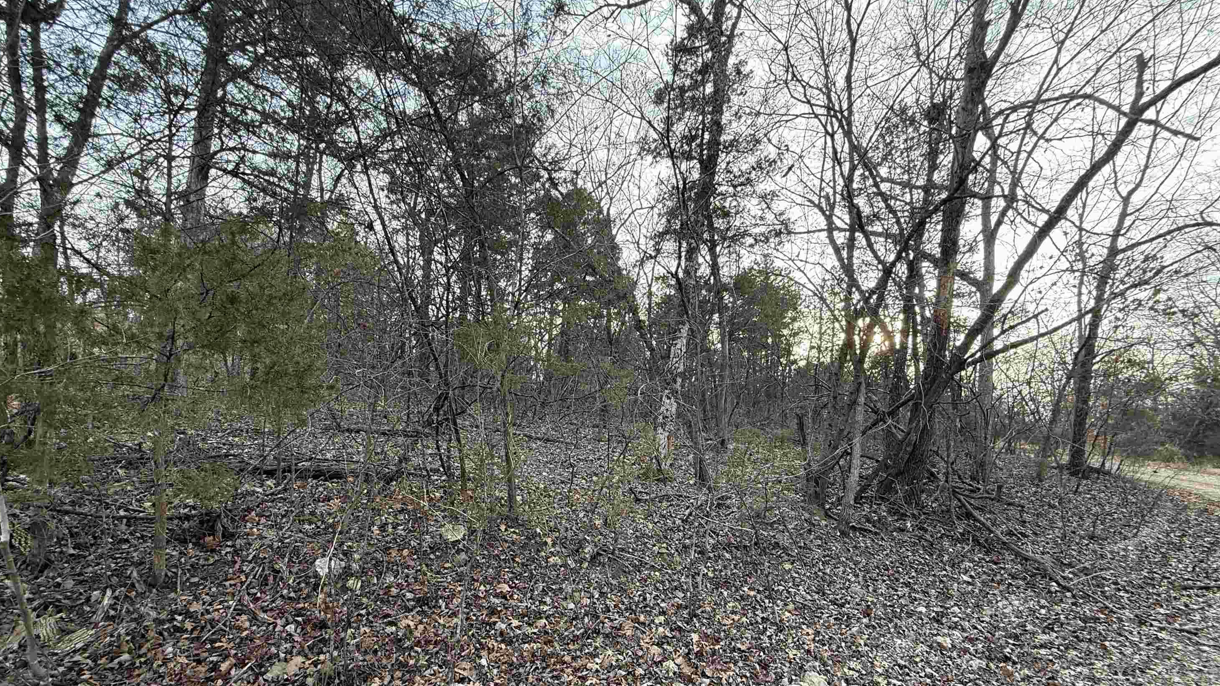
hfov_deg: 99.4
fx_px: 518
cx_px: 614
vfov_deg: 66.2
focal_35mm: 16
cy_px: 422
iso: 64
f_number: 2.2
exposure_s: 1/99
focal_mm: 2.22
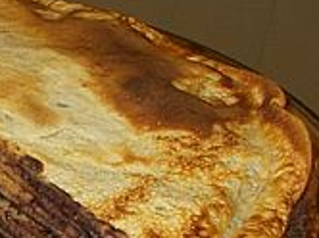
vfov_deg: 15.2
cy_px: 280
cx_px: -144
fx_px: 865
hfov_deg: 18.7
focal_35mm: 94
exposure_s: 1/25
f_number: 3.2
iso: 200
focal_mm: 4.6
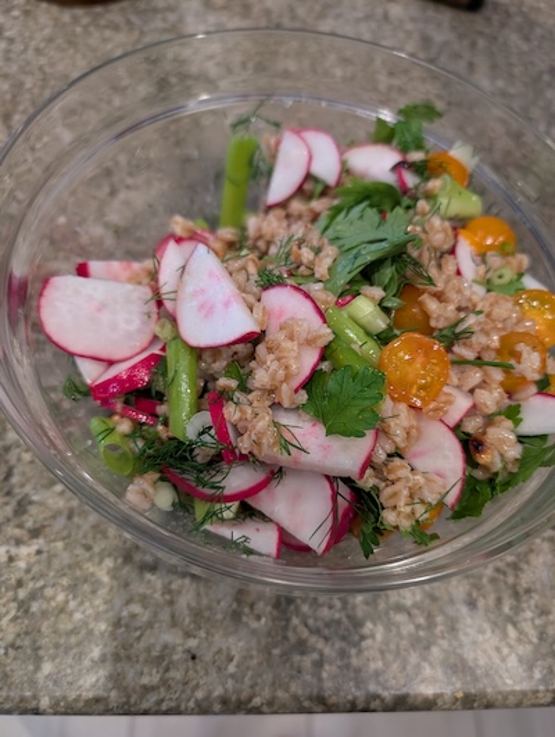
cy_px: 368
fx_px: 512
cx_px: 278
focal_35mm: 24
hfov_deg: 57.0
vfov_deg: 71.5
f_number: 1.68
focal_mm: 6.9
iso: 58
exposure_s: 1/60
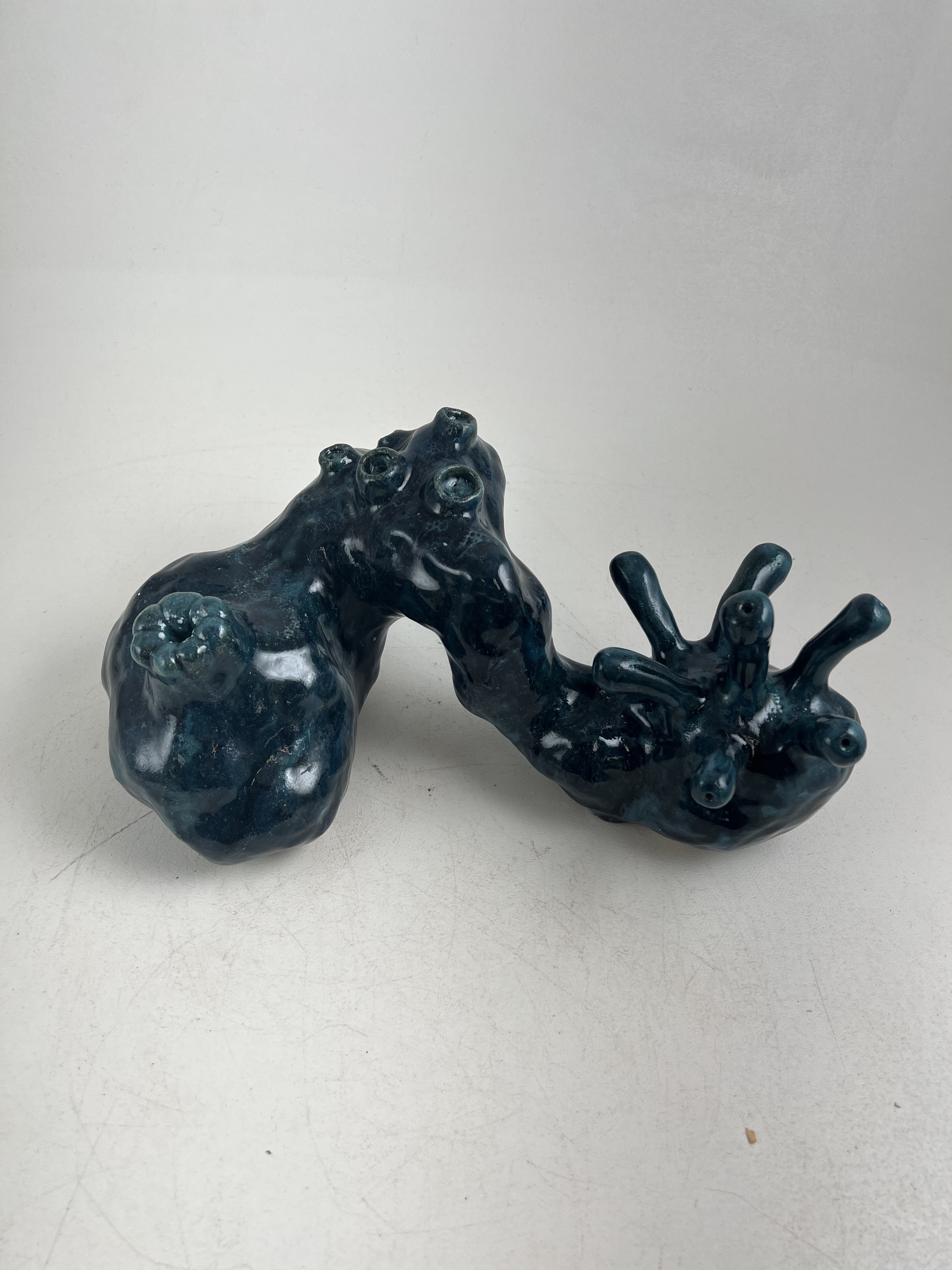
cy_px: 635
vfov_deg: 67.3
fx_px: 953
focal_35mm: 26
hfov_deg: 53.1
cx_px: 476
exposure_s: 1/389
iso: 50
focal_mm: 5.7
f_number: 1.5
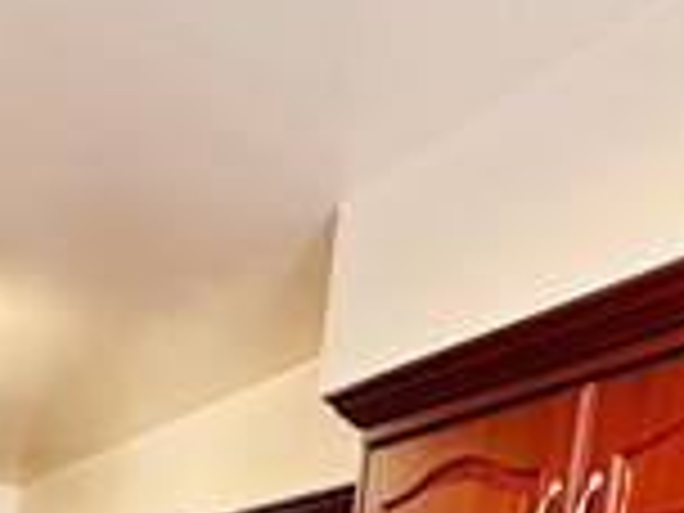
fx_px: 1166
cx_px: 140
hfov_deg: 31.9
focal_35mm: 59
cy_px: 958
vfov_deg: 18.5
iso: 400
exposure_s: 1/60
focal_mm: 2.22
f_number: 2.2
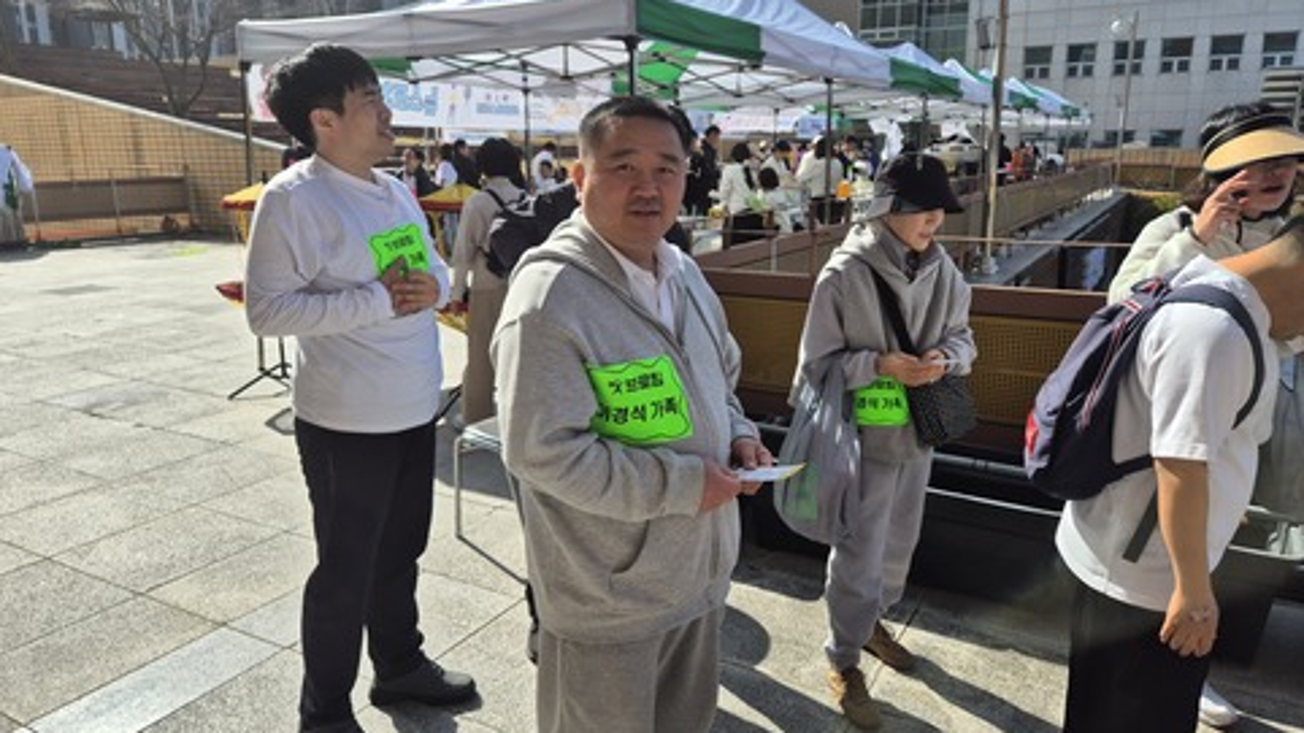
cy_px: 358
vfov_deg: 44.4
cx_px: 671
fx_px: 899
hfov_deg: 71.9
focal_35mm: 26
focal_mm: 5.4
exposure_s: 1/1684
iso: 25
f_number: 1.8
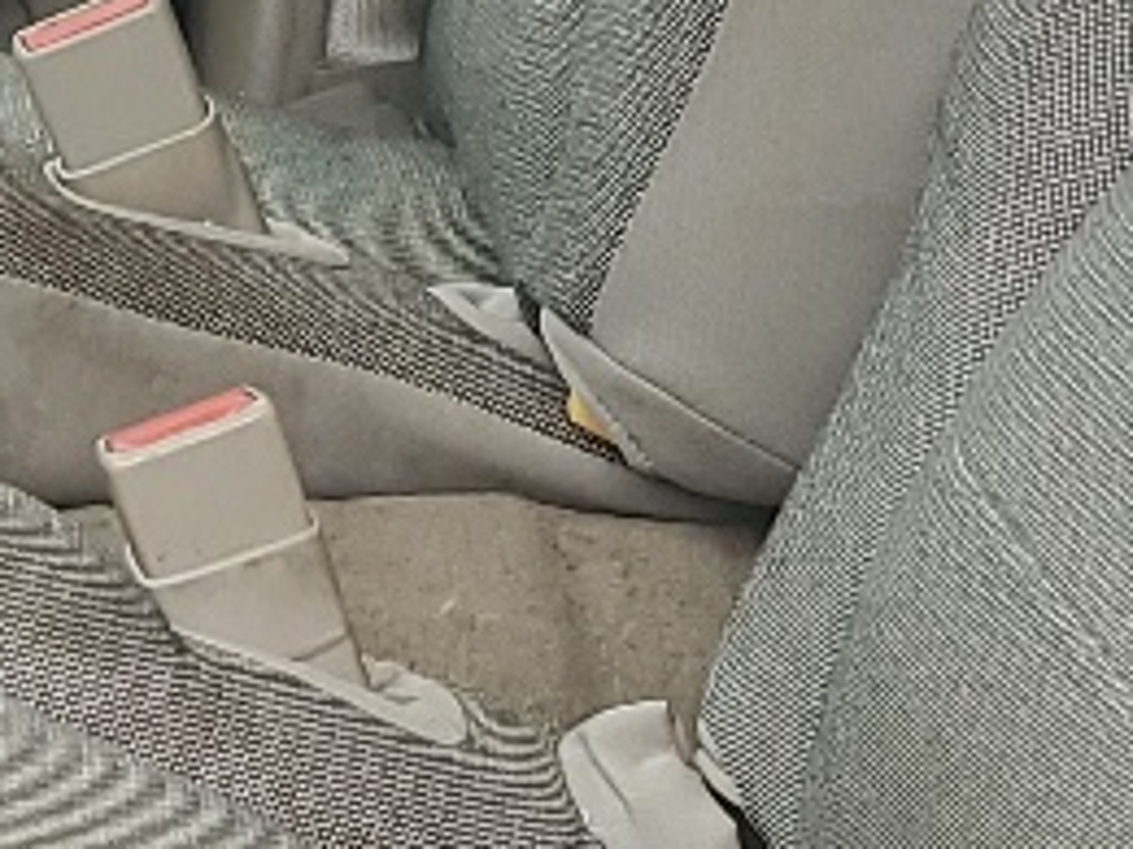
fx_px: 5237
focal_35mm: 160
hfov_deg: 11.8
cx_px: -623
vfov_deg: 9.3
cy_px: 396
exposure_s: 1/120
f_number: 1.5
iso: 60
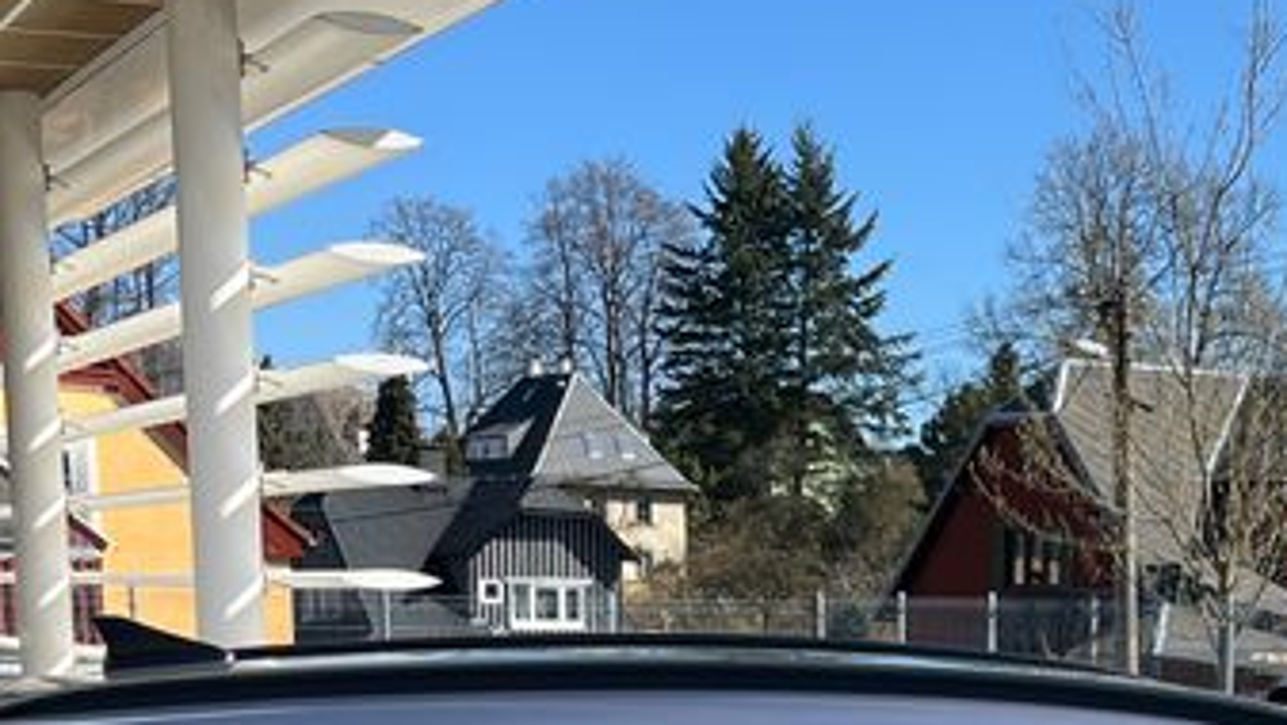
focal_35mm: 86
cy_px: 1229
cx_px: 1035
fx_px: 2936
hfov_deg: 24.3
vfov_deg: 13.0
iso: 50
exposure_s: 1/2137
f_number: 1.6
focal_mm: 5.1
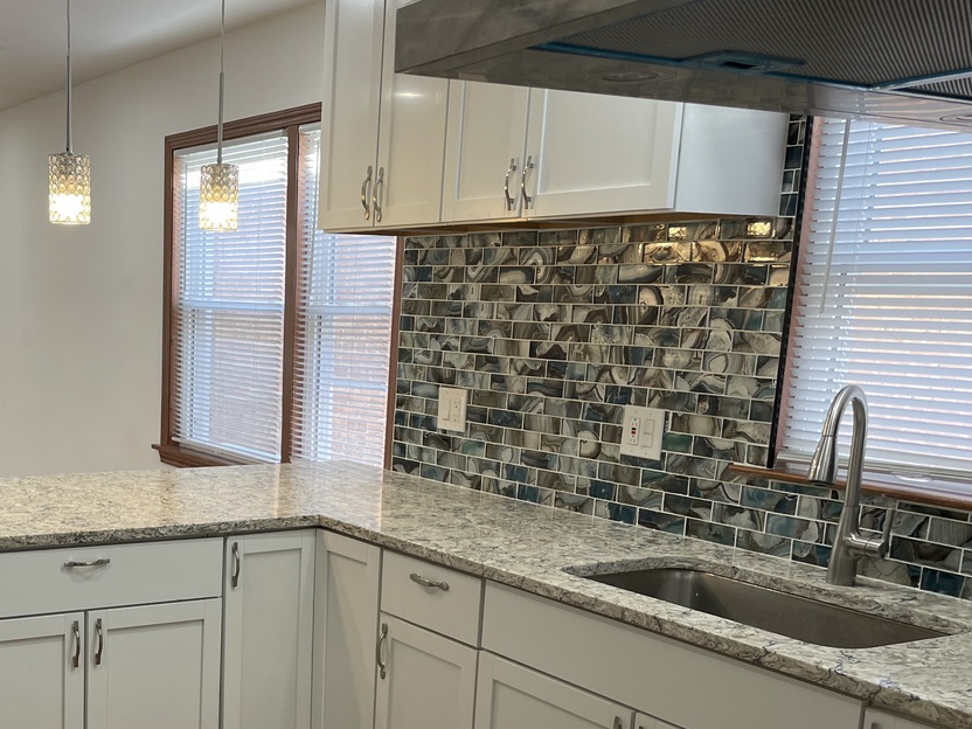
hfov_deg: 40.3
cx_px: 193
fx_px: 1264
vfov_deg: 31.4
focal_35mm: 45
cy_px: 581
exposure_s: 1/120
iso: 50
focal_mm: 4.2
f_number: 1.6
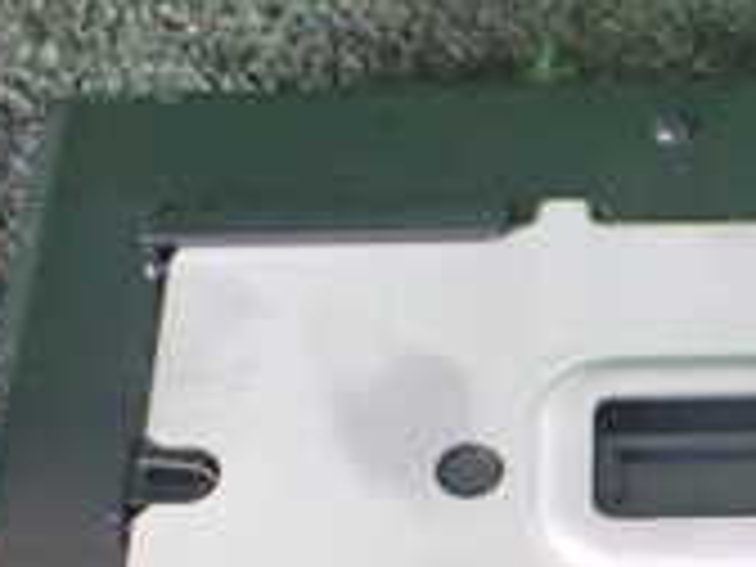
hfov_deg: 18.0
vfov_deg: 13.7
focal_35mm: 107
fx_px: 2337
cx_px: 711
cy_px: 540
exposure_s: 1/40
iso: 800
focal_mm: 5.4
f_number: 2.3
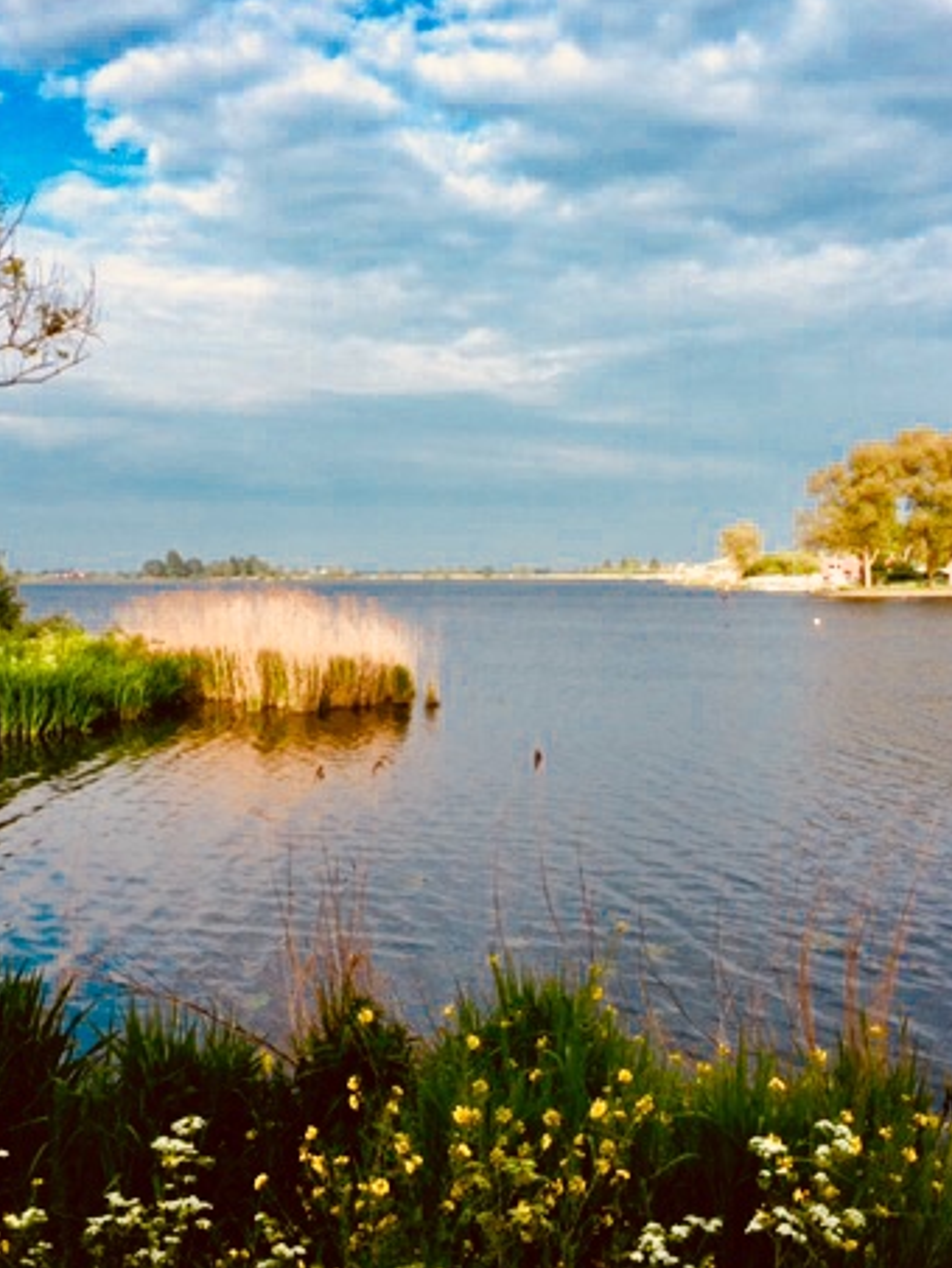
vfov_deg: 45.8
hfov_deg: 35.2
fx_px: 1503
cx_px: 468
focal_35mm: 41
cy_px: 641
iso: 32
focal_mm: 4.15
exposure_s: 1/1282
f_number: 2.2
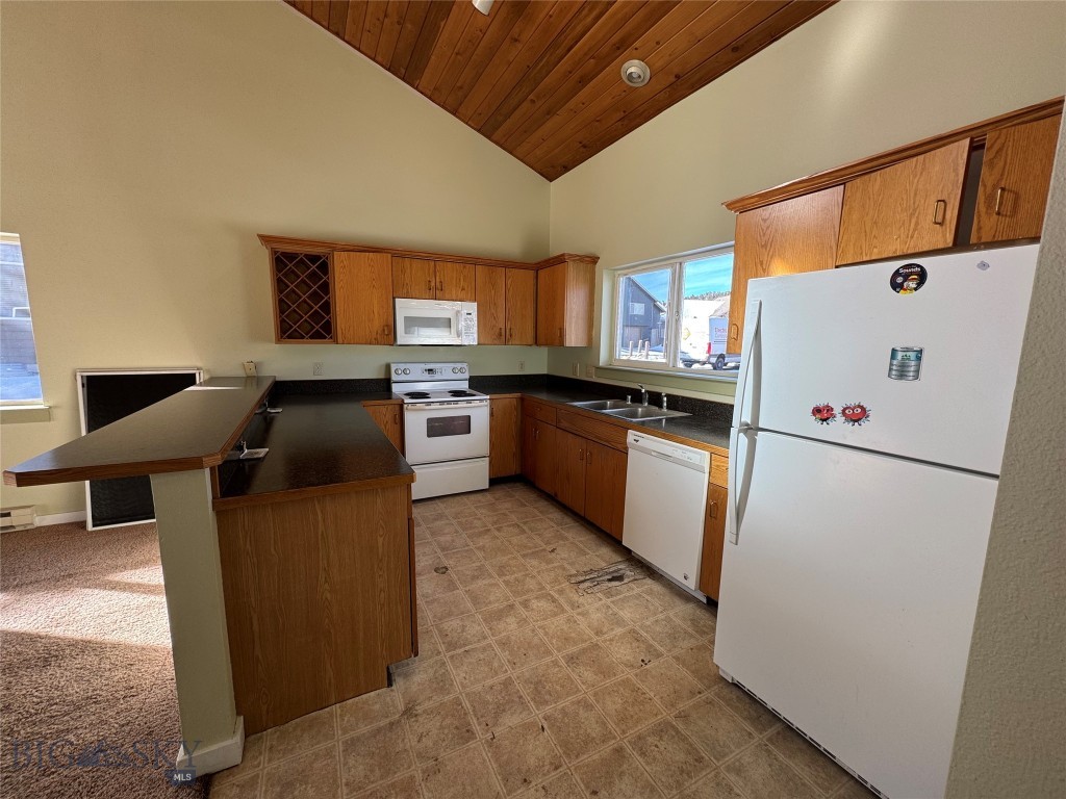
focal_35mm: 14
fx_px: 431
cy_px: 400
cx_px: 533
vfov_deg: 85.7
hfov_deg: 102.1
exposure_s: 1/120
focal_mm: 2.22
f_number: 2.2
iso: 50
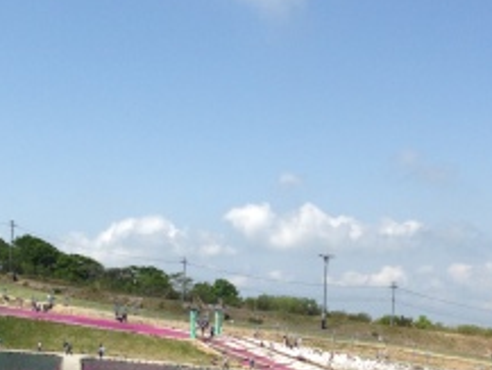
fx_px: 1081
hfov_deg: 25.6
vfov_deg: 19.1
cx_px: 290
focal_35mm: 76
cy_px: 328
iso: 50
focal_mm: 4.13
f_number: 2.4
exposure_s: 1/1642
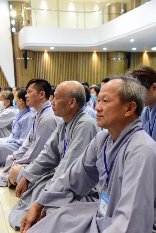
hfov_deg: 28.1
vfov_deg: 41.1
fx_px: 312
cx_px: 78
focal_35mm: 48
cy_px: 116
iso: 3200
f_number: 5.6
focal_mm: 48
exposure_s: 1/40
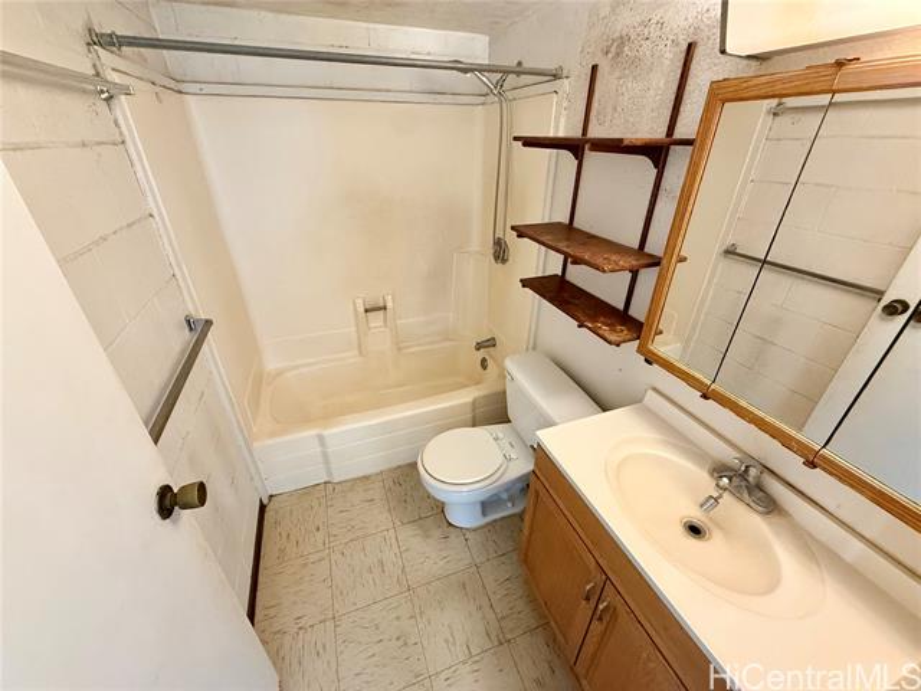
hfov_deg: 102.1
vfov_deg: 85.7
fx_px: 372
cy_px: 346
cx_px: 460
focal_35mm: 14
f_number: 2.2
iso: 500
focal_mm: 2.22
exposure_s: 1/60
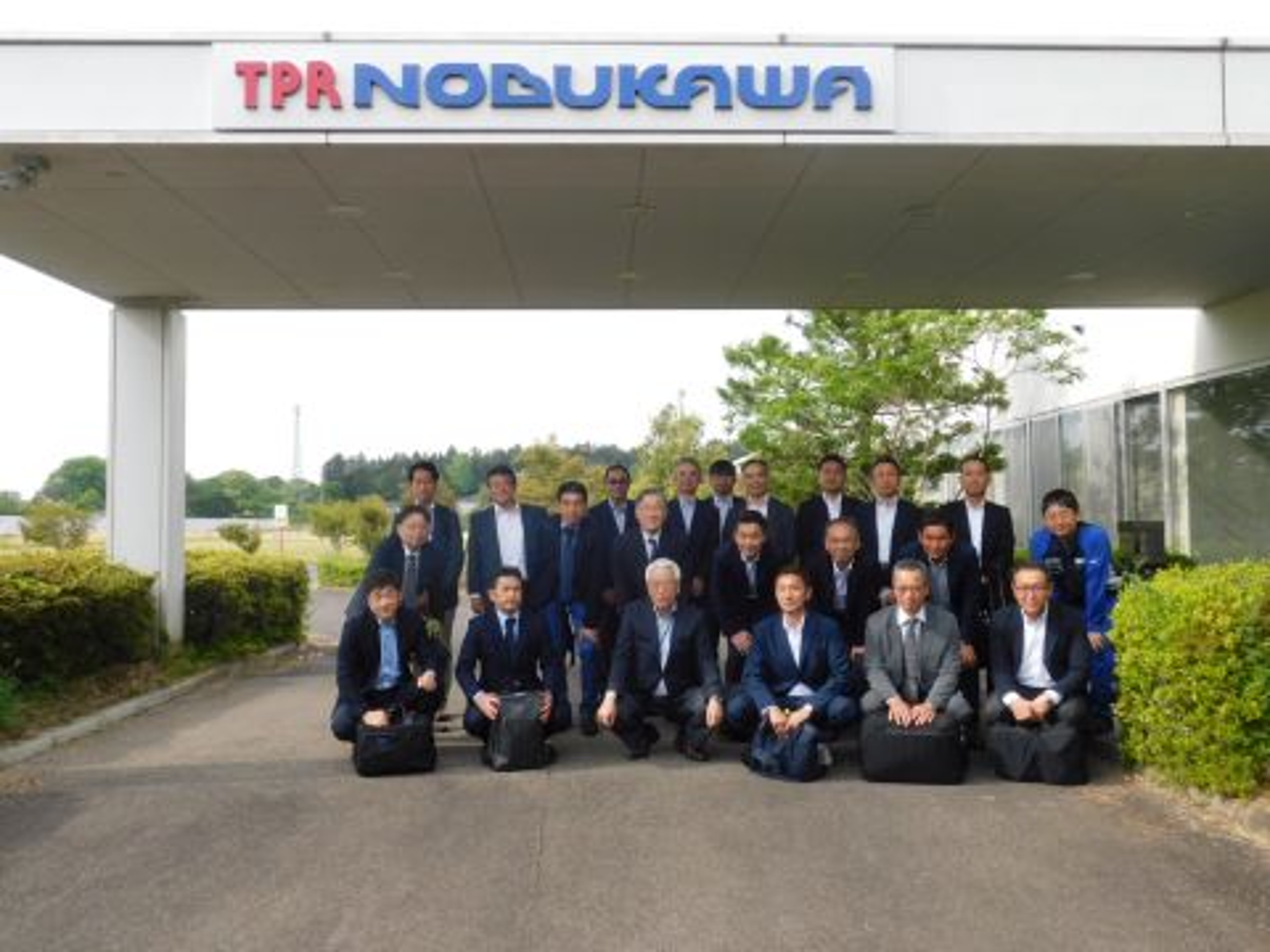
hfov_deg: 60.0
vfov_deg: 46.8
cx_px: 635
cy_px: 476
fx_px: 1101
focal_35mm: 30
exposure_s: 1/500
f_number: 3.2
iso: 125
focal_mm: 5.3
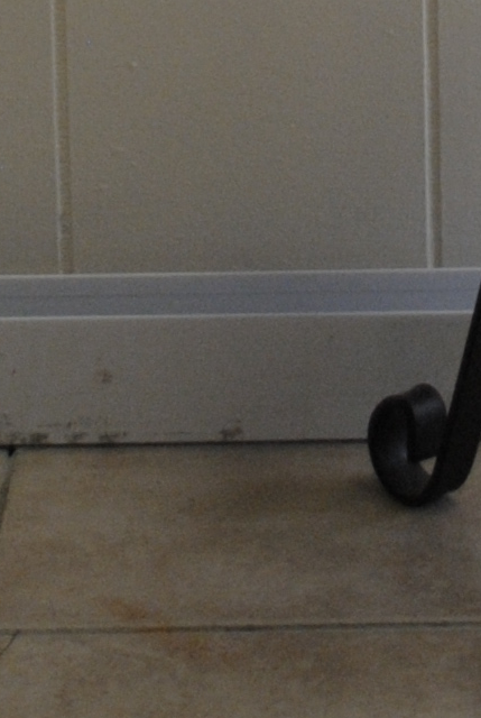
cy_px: -936
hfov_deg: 5.2
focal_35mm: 263
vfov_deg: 7.4
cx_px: 656
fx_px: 5251
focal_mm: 29
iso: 400
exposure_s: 1/50
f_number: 4.5
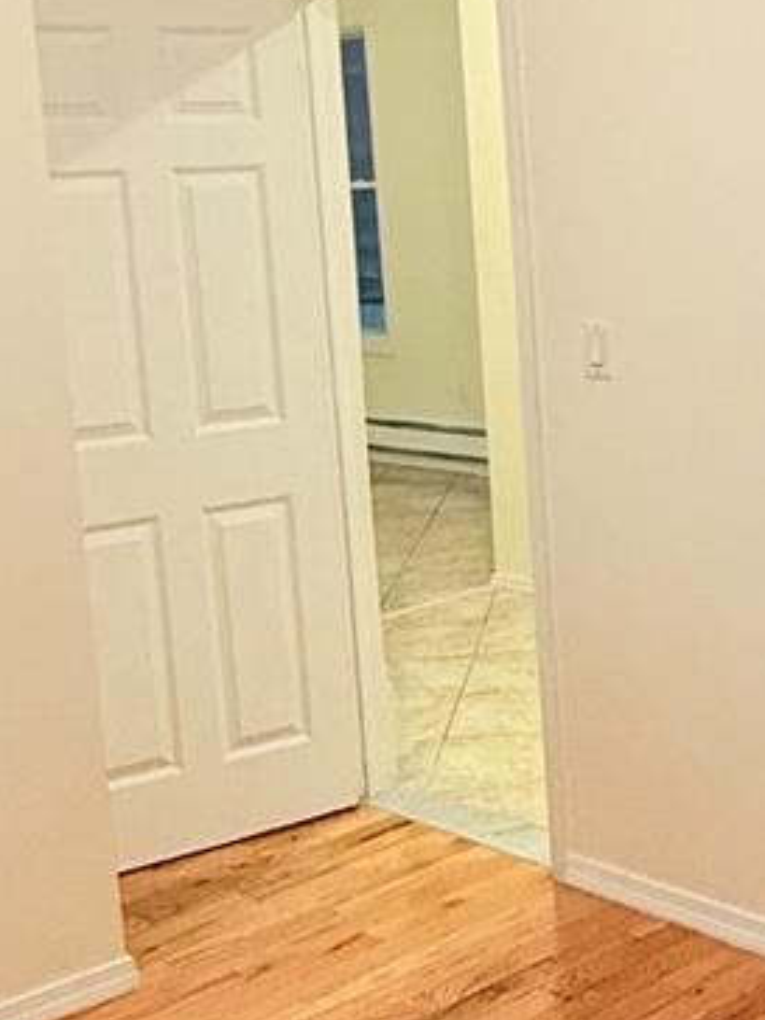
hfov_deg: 24.1
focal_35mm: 59
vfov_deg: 32.6
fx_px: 1739
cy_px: 429
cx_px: 692
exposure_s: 1/60
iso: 400
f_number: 2.2
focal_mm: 2.22
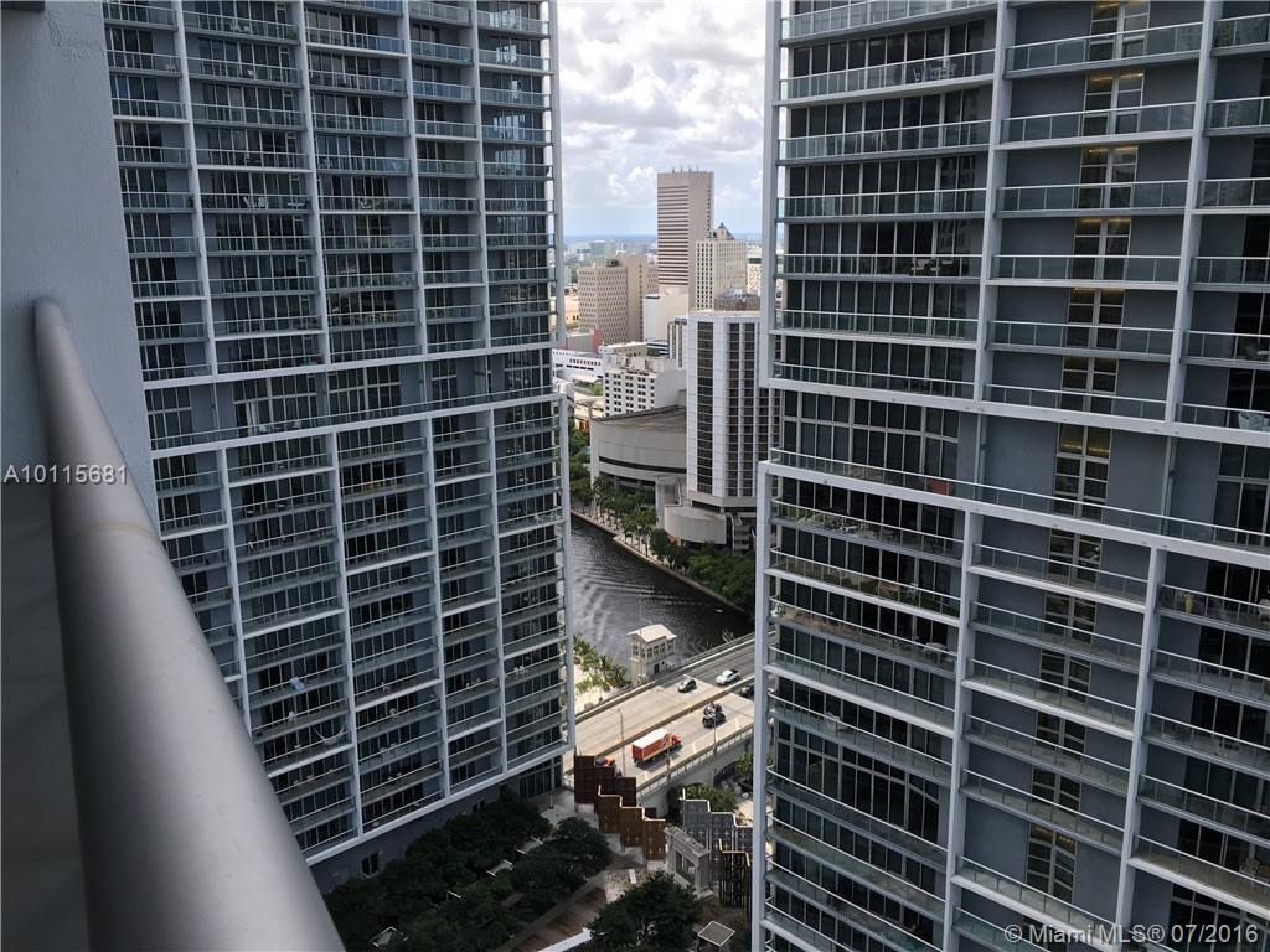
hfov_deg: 61.7
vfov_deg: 48.2
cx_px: 635
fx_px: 1064
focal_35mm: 29
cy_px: 476
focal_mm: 4.15
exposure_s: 1/712
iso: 25
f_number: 2.2
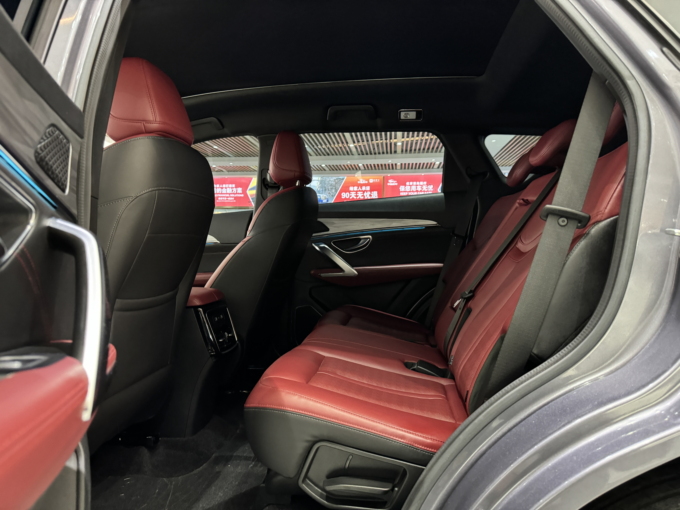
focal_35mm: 24
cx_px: 340
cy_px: 255
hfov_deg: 71.6
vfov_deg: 56.8
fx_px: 471
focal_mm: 6.86
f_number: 1.78
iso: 800
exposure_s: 1/33
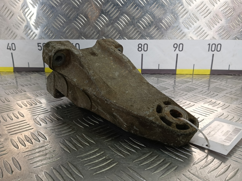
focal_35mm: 23
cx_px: 121
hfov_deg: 73.9
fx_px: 161
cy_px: 90
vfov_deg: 58.9
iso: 86
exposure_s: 1/100
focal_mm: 4.11
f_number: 1.6
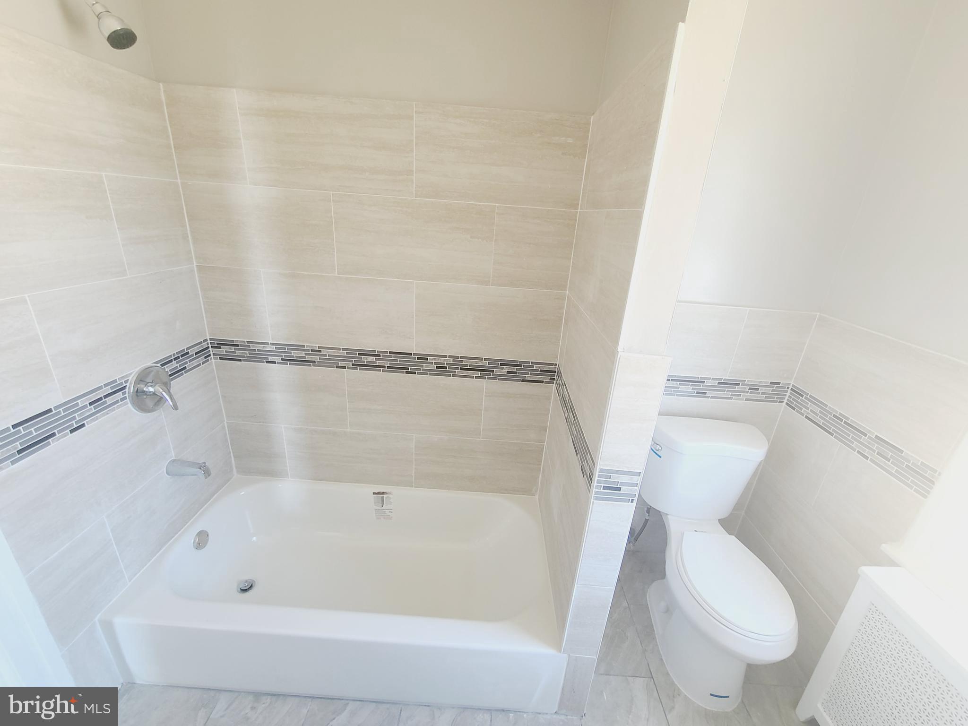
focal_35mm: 13
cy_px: 363
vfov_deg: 89.9
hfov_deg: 106.2
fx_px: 364
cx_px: 484
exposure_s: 1/60
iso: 200
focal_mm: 2.2
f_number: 2.2
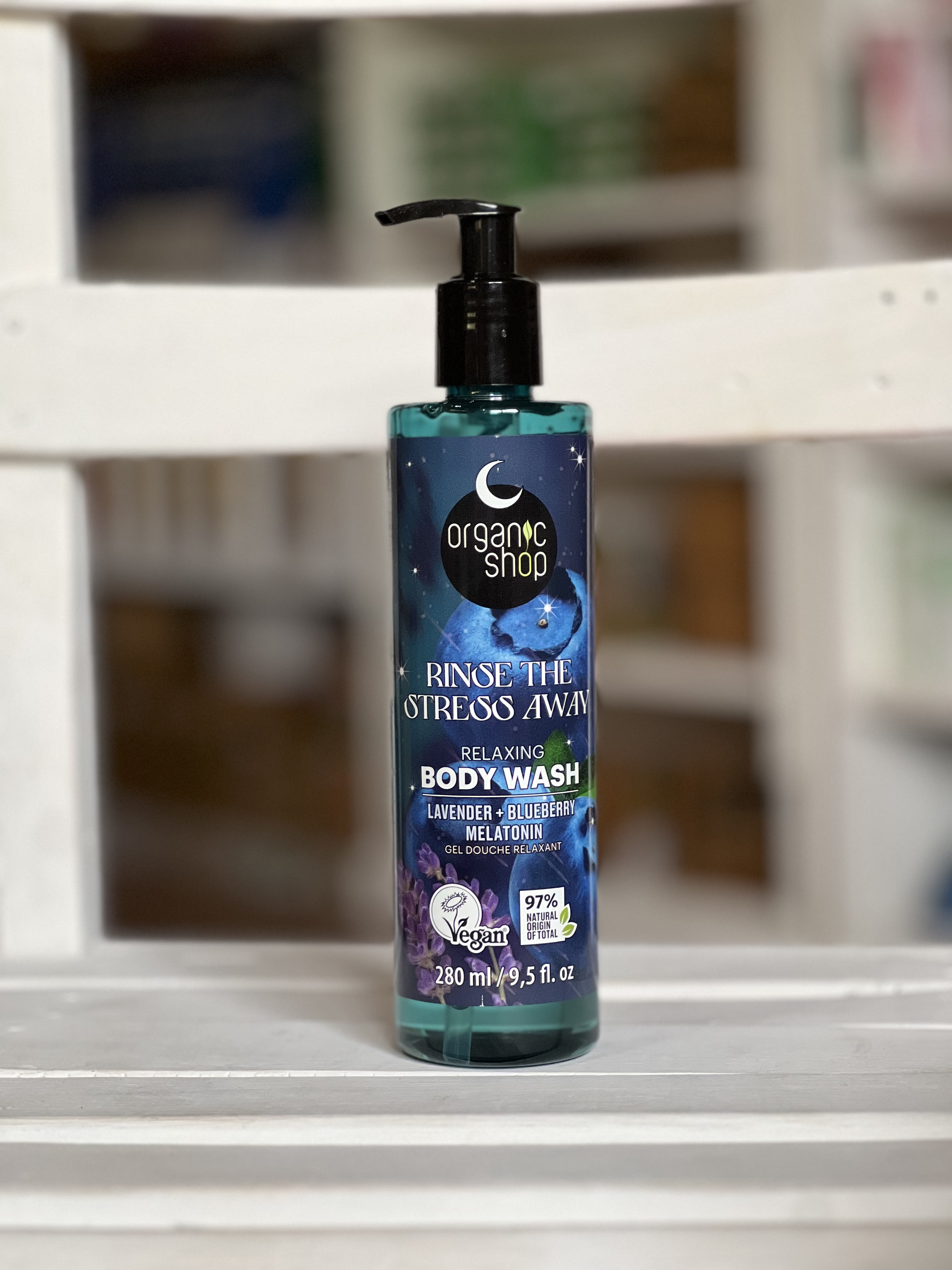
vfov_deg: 25.3
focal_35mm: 77
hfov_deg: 19.1
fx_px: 2824
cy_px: 635
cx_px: 476
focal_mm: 9
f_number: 2.8
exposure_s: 1/63
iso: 250
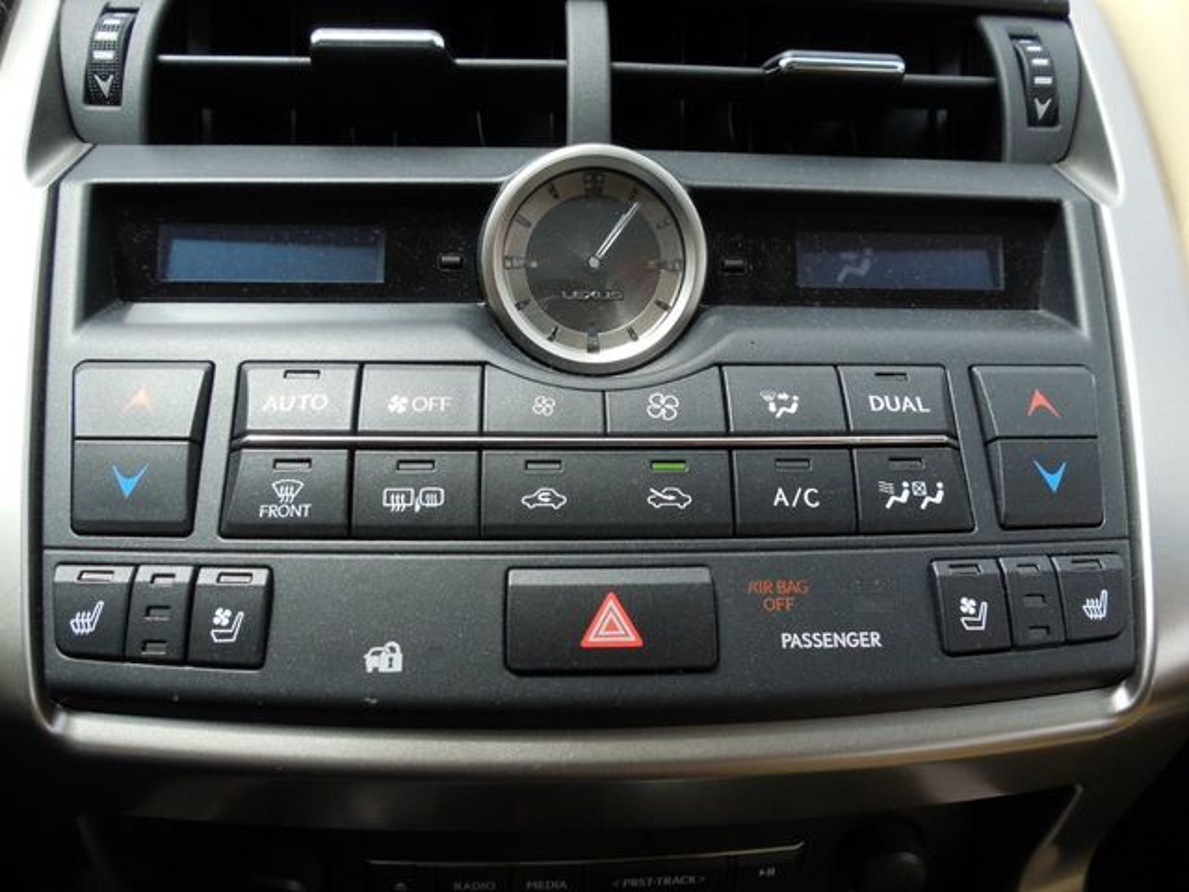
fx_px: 859
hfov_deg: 69.4
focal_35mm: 25
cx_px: 594
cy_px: 446
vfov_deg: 54.9
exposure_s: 1/400
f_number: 3.3
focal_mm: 4.5
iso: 125
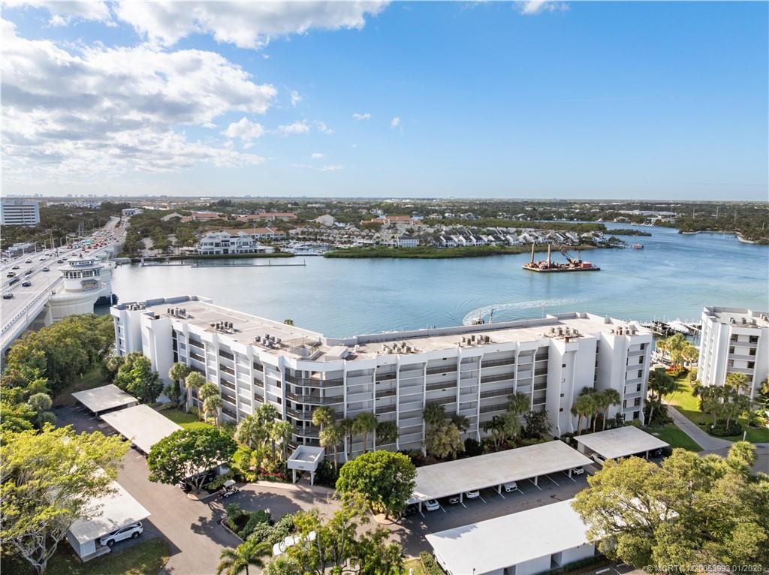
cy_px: 288
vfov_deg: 56.7
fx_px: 533
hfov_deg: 71.6
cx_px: 384
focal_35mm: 24
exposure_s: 1/1250
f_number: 2.8
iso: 150
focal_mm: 12.29
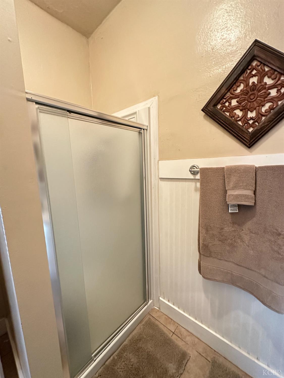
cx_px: 142
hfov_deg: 85.7
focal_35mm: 14
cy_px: 189
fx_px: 153
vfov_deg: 102.1
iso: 1000
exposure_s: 1/40
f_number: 2.2
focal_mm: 2.22
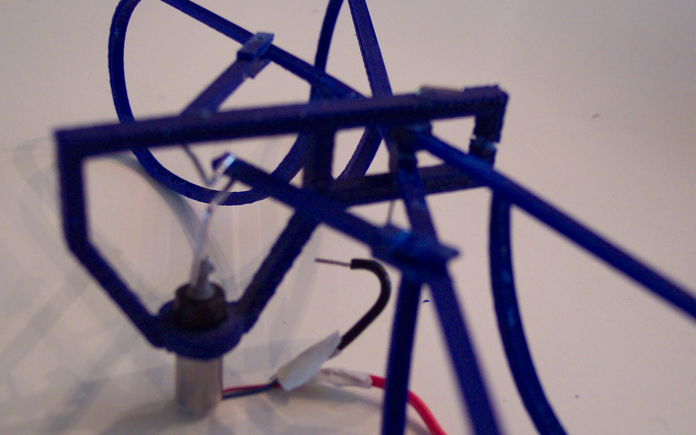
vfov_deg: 27.4
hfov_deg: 42.6
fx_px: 891
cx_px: 324
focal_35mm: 47
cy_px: 243
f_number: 2.8
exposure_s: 1/30
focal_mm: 8
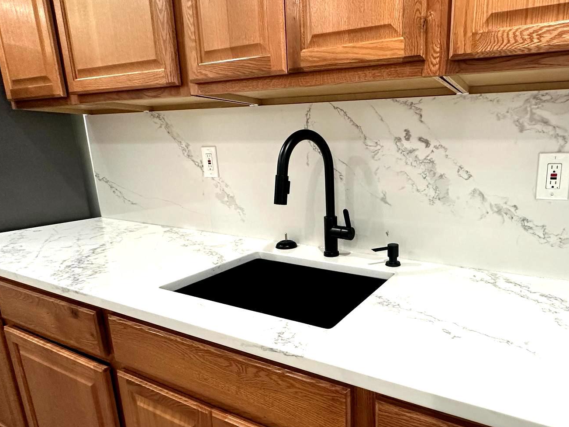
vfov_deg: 60.9
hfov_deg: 74.4
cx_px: 372
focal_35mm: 22
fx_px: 362
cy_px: 235
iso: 250
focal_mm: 2.22
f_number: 2.2
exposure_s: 1/83
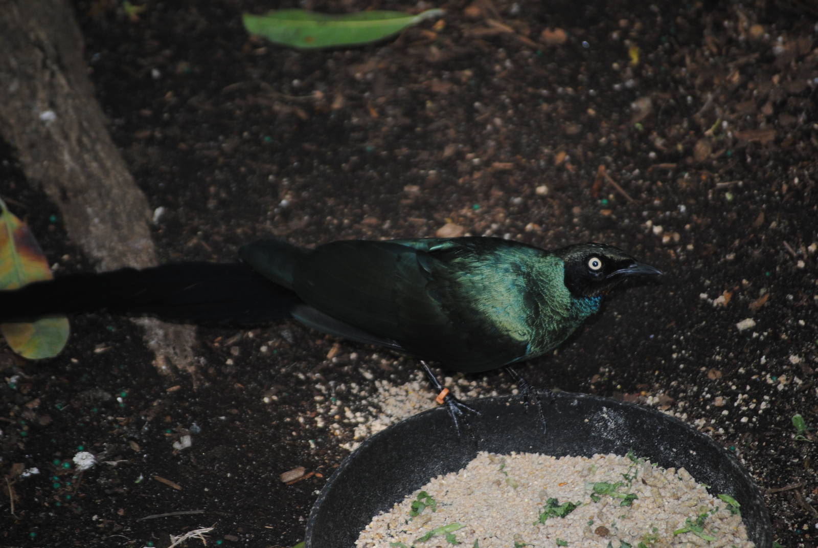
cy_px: 274
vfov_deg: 5.7
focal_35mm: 240
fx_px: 5460
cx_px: 409
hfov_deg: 8.6
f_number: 5.3
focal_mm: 160
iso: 200
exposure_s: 1/60
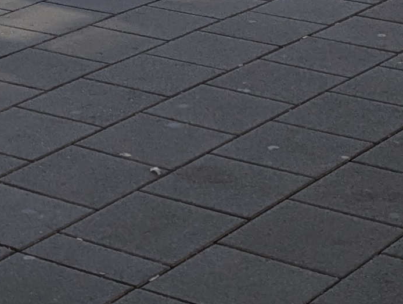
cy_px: -392
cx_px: -3
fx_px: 1644
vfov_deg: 9.5
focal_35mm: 141
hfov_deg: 13.8
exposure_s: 1/726
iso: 42
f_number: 1.85
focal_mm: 6.81
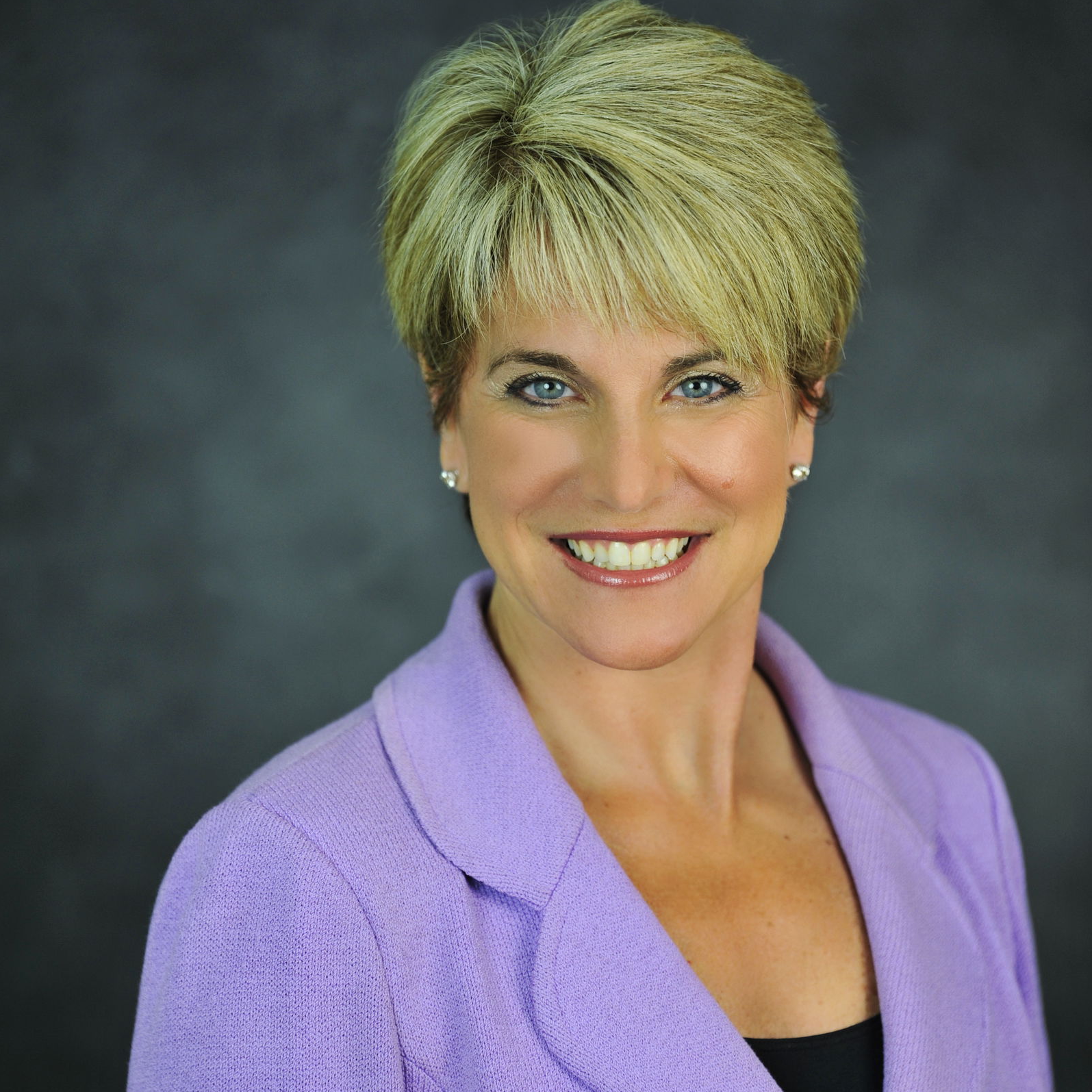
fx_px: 7995
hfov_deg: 7.8
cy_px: 727
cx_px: 546
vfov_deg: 7.8
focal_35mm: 224
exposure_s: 1/200
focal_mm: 175
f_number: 3.2
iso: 500
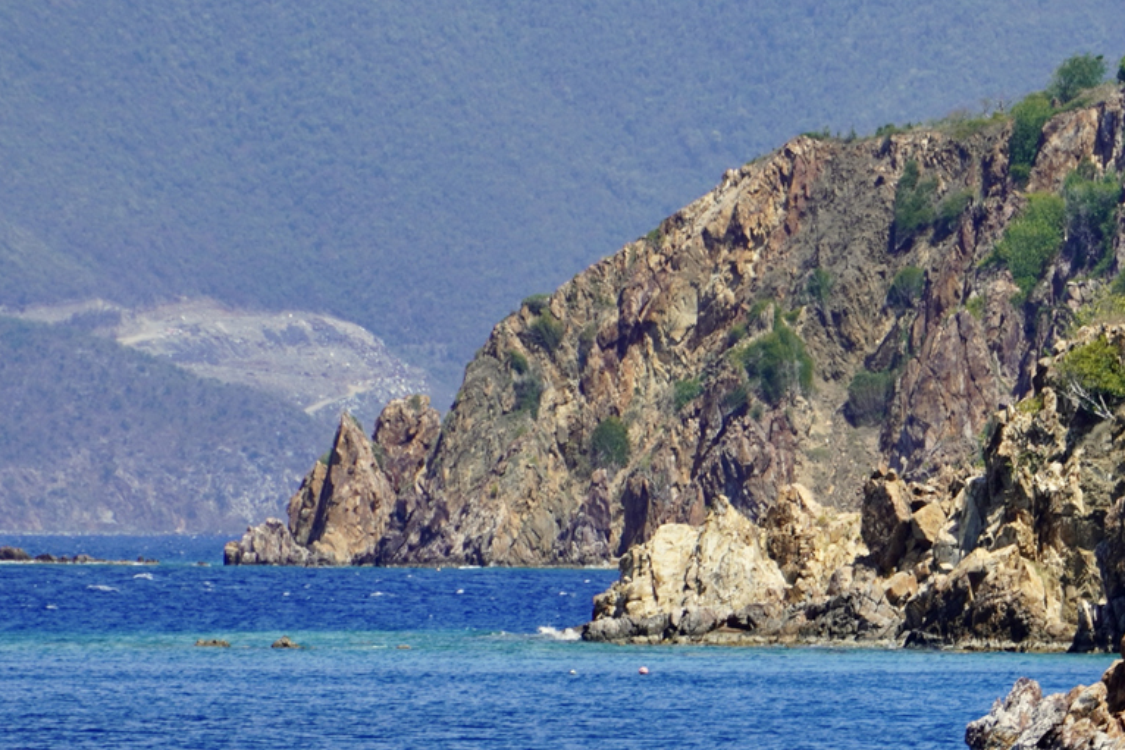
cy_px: 478
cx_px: 1011
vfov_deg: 2.5
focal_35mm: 560
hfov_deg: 3.7
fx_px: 17514
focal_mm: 135
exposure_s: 1/640
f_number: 5.6
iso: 100
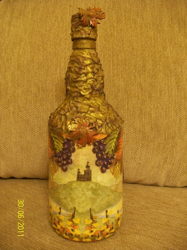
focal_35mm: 34
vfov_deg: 53.9
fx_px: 245
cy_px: 125
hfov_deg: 41.8
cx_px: 94
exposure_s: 1/8
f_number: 2.7
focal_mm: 6.1
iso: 200
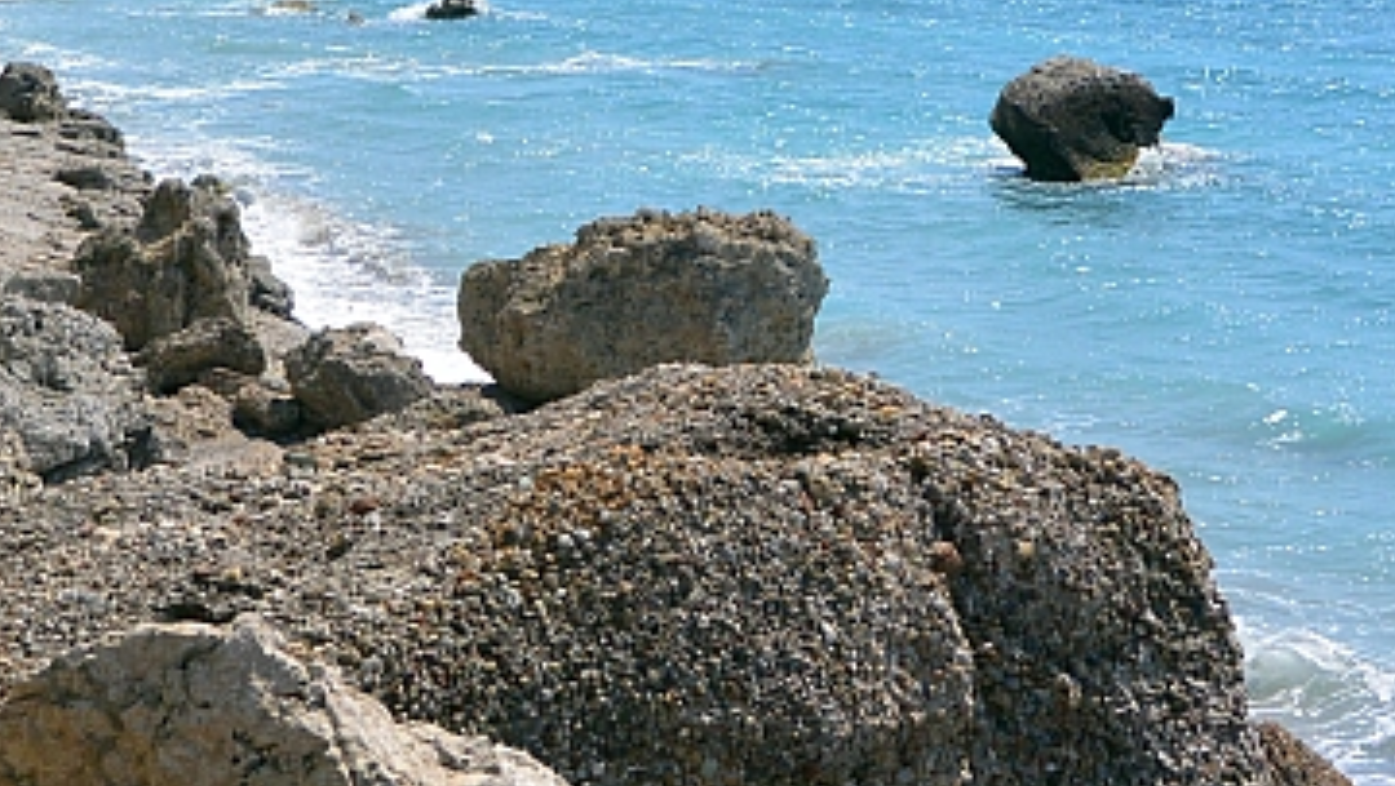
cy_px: -95
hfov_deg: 18.8
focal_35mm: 114
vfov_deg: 10.5
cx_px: 612
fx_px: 4219
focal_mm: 18.2
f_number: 5
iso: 160
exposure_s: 1/1250
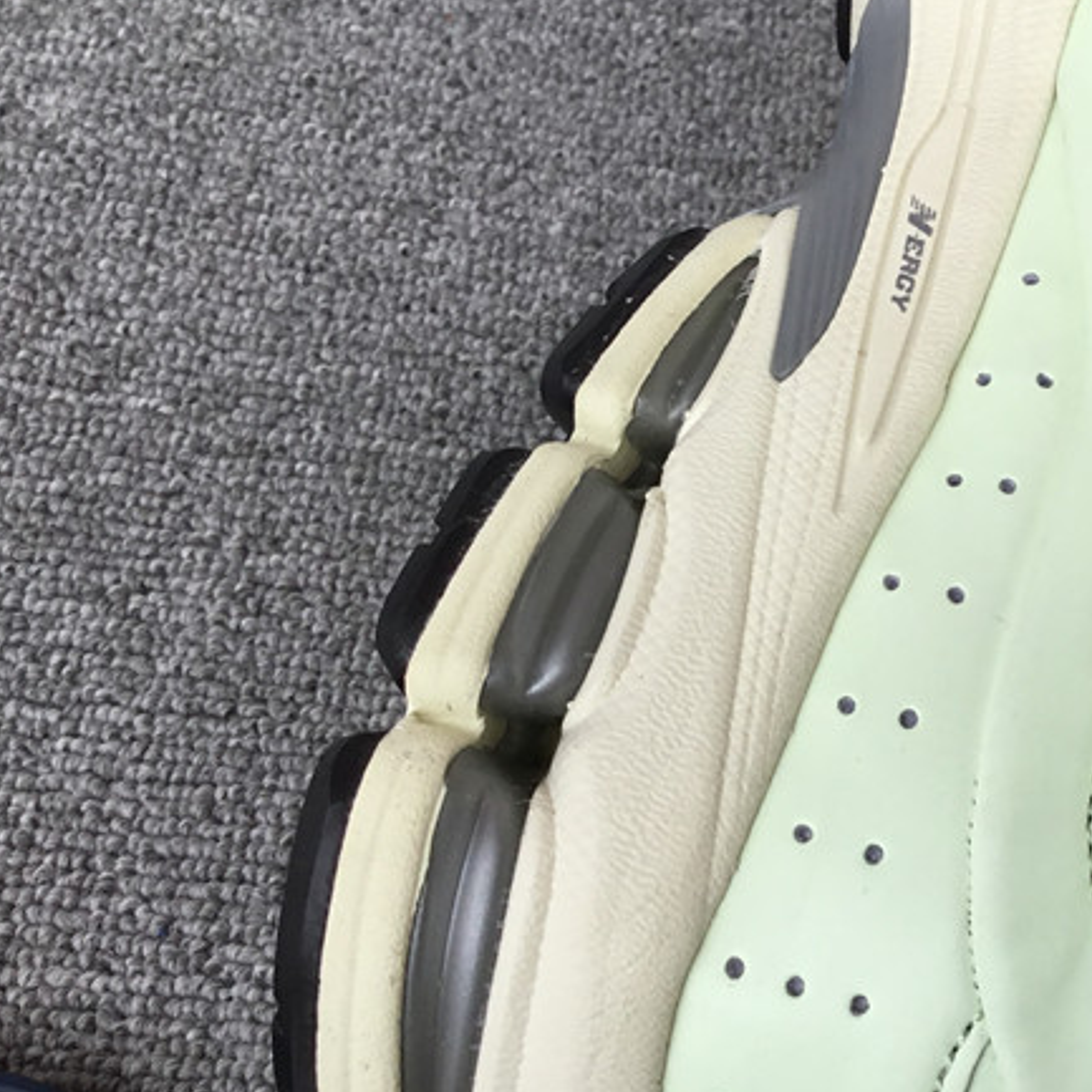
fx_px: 2034
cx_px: 1100
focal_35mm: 57
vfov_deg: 30.0
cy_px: 617
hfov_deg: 28.2
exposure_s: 1/399
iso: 25
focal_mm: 3.3
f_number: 2.4
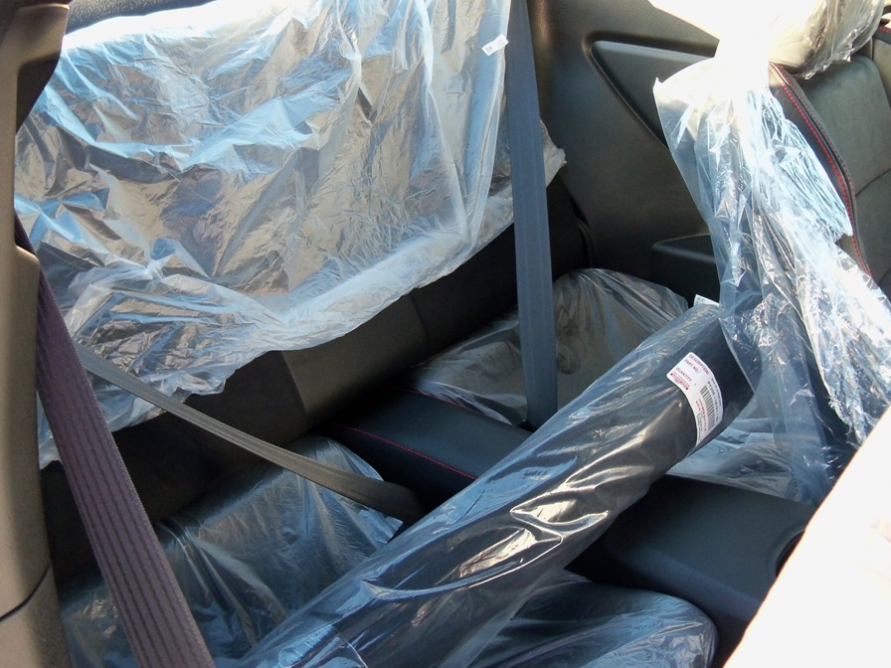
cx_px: 413
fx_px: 1030
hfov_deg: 46.8
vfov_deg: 35.9
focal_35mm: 40
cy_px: 309
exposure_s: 1/40
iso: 200
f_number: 3.5
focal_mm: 6.2
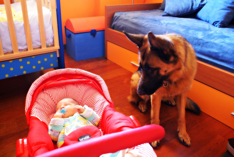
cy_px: 78
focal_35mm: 30
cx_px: 117
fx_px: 195
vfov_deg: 43.7
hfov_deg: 61.9
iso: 400
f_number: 4
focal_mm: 20
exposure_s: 1/13
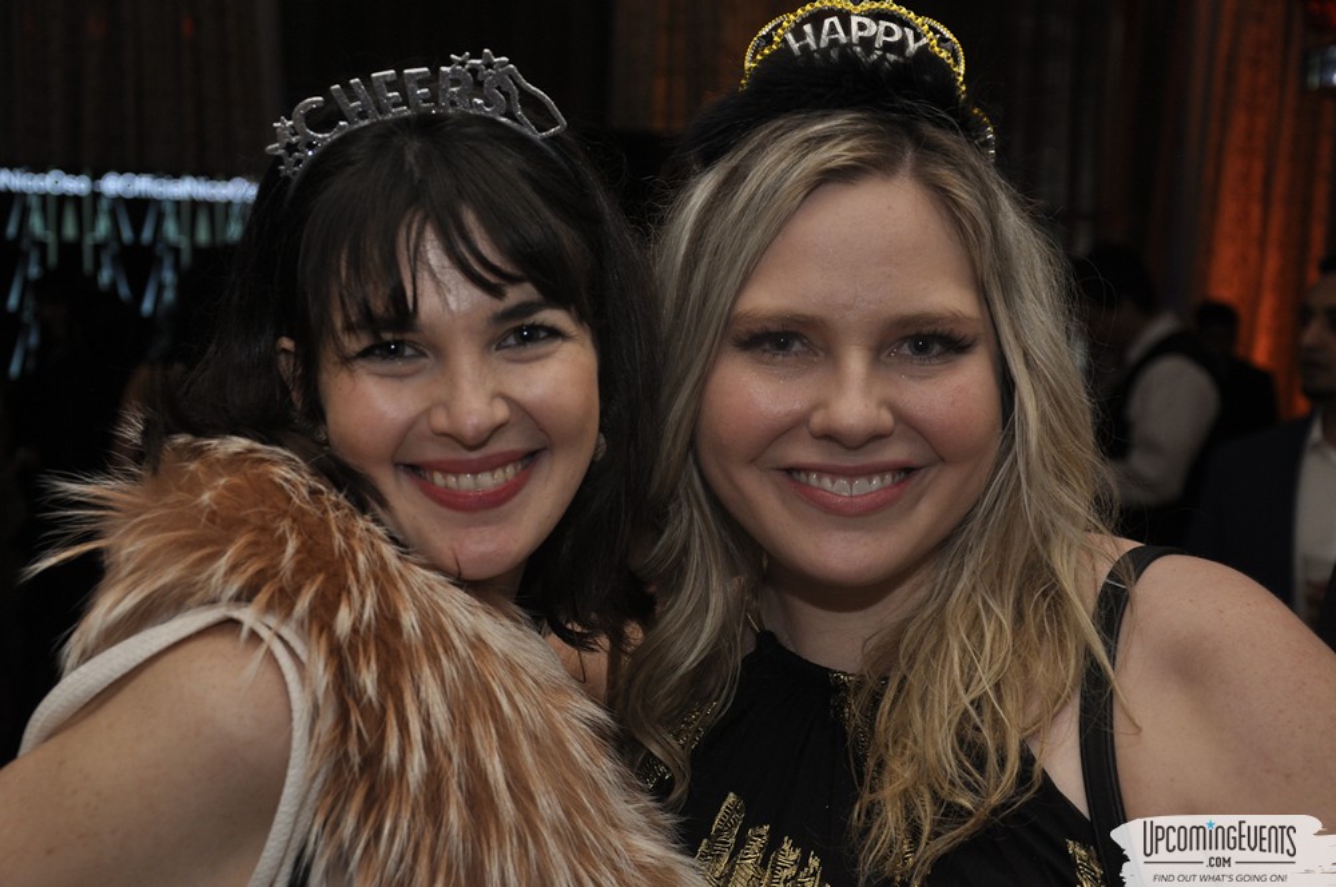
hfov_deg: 29.9
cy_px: 444
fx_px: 2502
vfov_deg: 20.1
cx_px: 668
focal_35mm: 68
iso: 400
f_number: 4.8
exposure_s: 1/60
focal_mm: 45
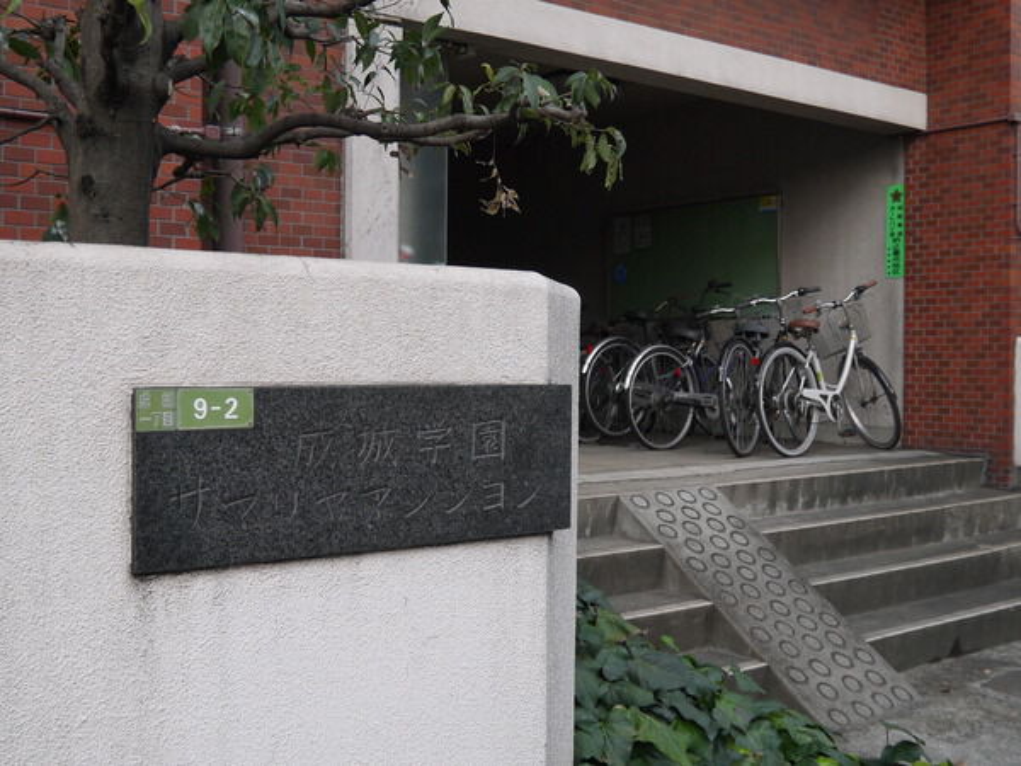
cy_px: 383
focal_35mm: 39
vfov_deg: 36.8
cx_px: 510
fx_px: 1150
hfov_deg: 47.9
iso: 160
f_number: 3.5
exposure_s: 1/500
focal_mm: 14
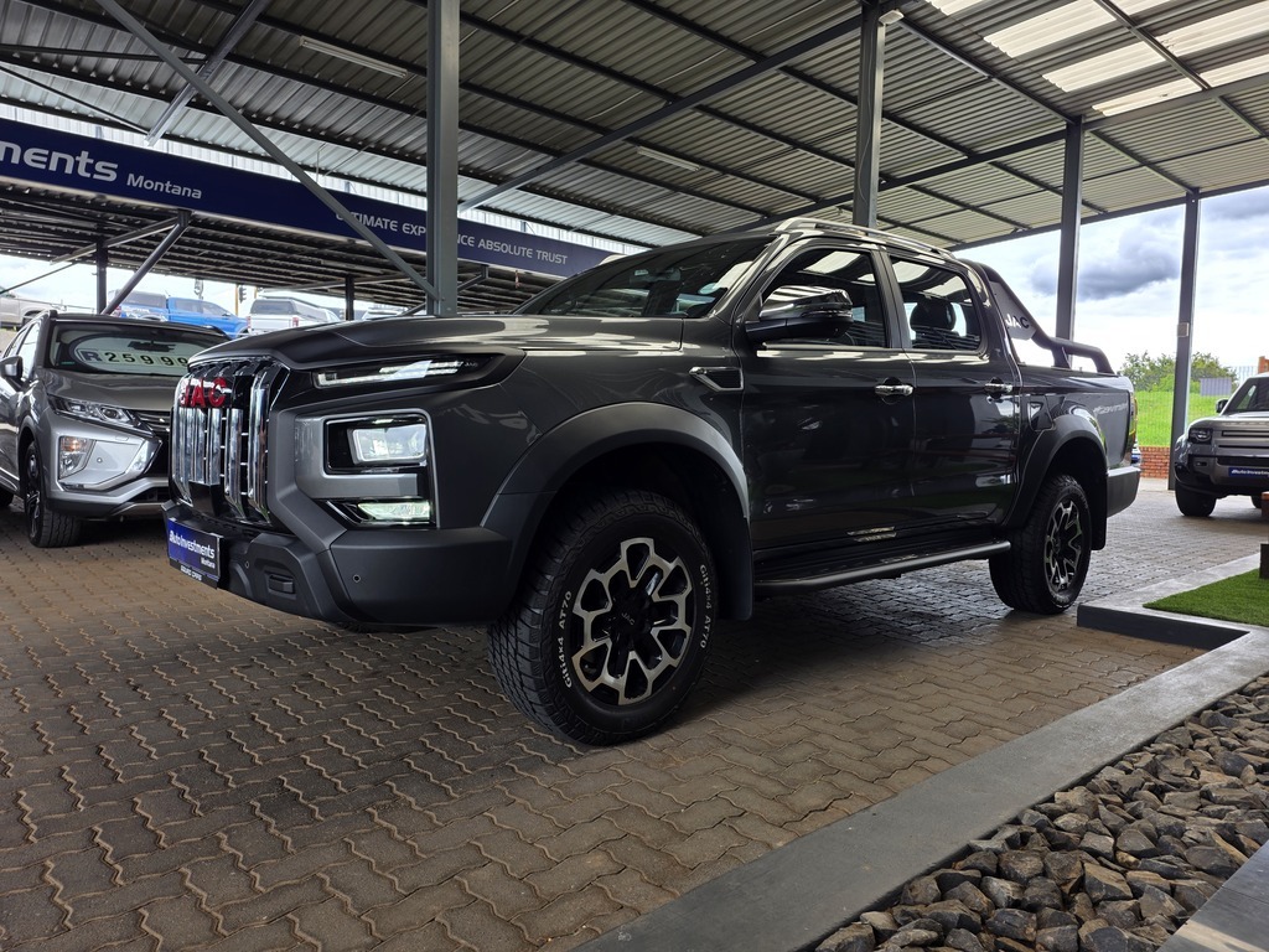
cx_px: 634
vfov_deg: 58.9
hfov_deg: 73.9
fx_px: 843
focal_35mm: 23
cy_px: 476
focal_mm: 6.25
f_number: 1.7
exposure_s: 1/156
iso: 20
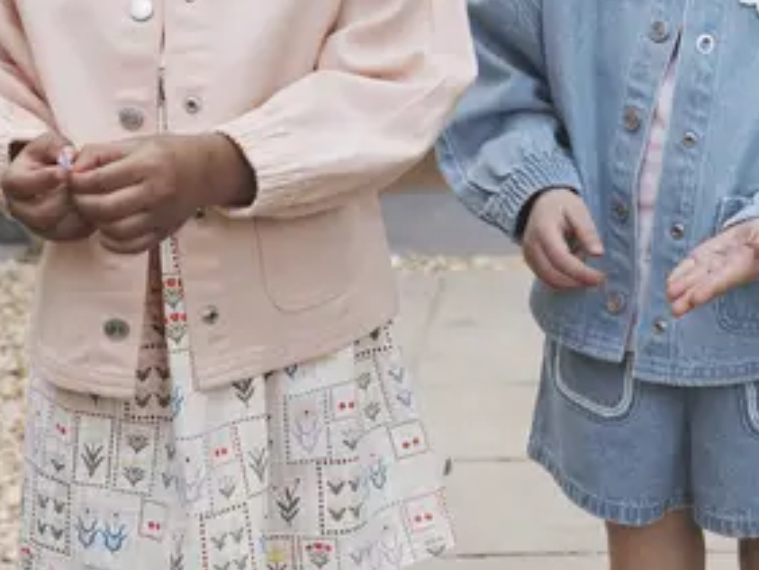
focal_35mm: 105
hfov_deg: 18.7
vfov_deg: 14.1
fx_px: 2303
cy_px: 216
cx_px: 467
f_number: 5.6
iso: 250
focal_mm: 40
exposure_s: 1/200
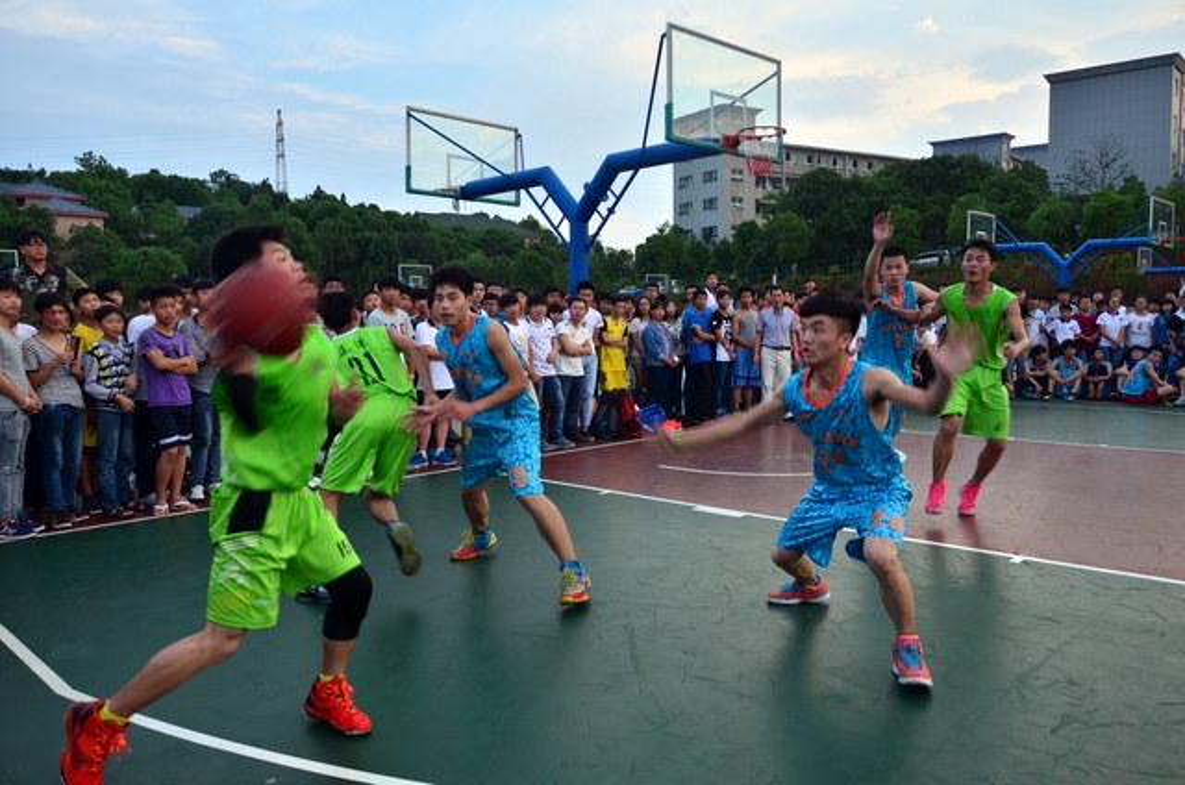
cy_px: 392
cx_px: 592
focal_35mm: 27
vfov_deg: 47.7
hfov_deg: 67.5
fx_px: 887
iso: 100
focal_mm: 18
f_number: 5
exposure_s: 1/100
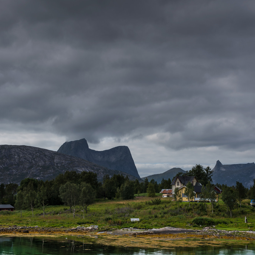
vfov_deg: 23.4
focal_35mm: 74
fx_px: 617
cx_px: 107
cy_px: 133
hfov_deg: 23.3
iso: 100
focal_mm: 50
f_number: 13
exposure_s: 1/100
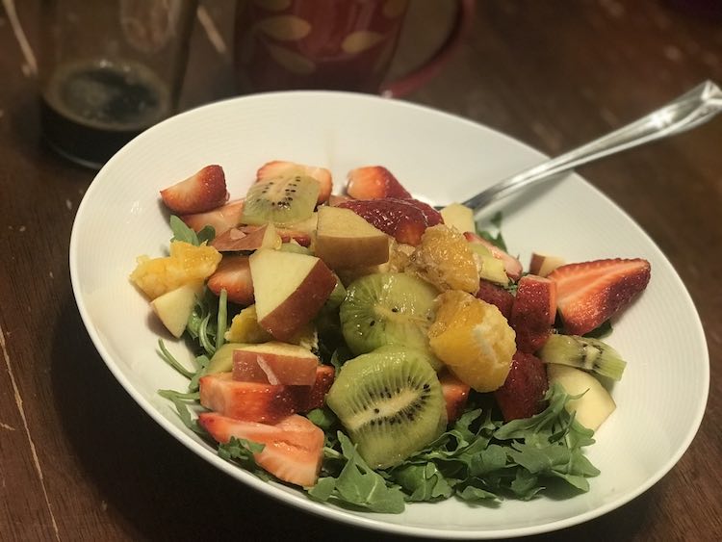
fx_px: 1189
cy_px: 271
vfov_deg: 25.7
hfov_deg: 33.8
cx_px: 361
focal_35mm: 57
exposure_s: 1/60
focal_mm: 6.6
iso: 320
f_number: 2.8
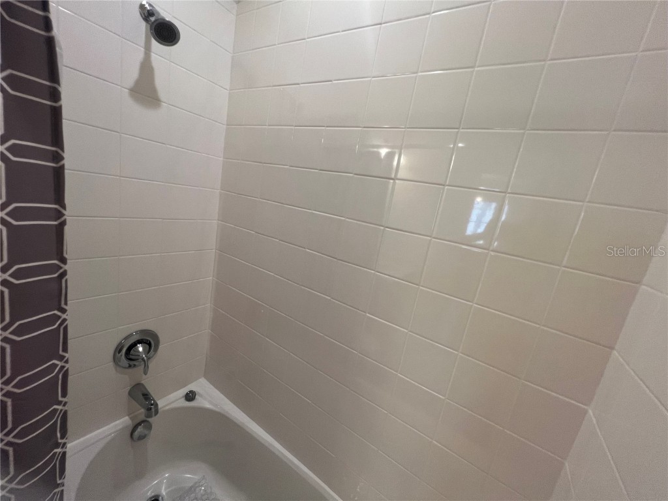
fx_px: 251
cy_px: 250
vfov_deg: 89.9
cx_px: 334
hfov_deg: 106.2
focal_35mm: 13
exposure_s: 1/120
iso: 125
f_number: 1.8
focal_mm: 1.57
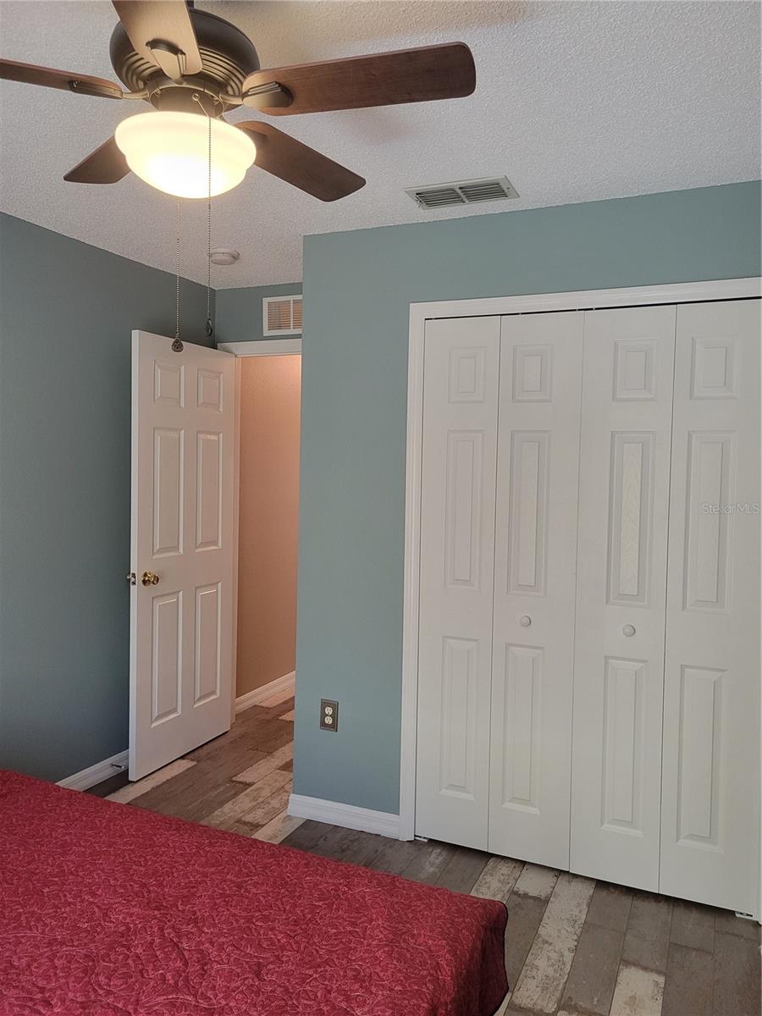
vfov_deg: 67.3
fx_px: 763
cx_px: 381
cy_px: 508
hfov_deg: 53.1
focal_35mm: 26
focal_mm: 5.4
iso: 320
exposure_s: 1/120
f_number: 1.8
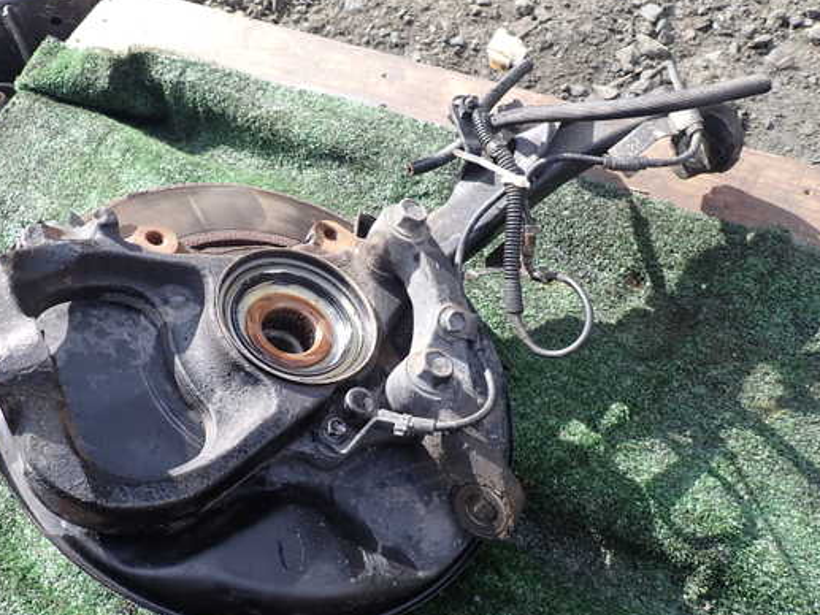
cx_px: 357
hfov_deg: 61.4
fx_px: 687
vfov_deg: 48.2
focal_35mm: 29
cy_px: 311
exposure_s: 1/320
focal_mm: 4.5
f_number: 2.8
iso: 100
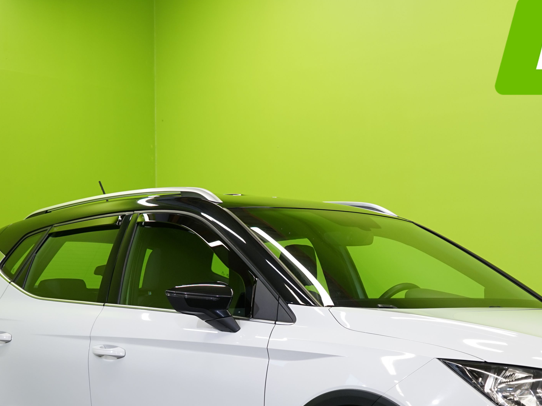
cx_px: 349
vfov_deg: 19.1
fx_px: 1190
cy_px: 344
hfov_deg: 25.6
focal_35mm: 76
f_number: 5
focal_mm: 37
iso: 250
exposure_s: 1/25
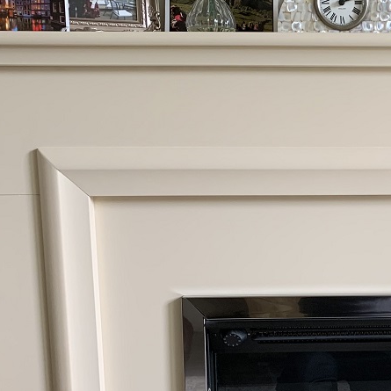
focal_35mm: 62
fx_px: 792
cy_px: 278
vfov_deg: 27.5
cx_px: 406
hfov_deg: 26.0
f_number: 1.8
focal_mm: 4.25
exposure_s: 1/86
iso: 100
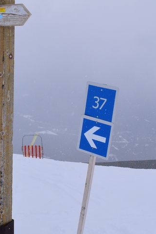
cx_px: 10
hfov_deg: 18.8
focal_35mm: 71
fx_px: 462
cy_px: 83
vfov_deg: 28.3
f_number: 13
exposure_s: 1/800
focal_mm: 18
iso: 200
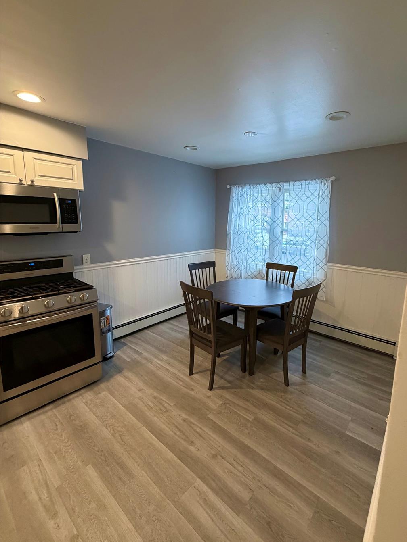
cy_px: 257
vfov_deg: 94.4
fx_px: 251
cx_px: 232
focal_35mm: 16
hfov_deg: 77.7
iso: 320
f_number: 2.2
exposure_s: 1/60
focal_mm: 2.22
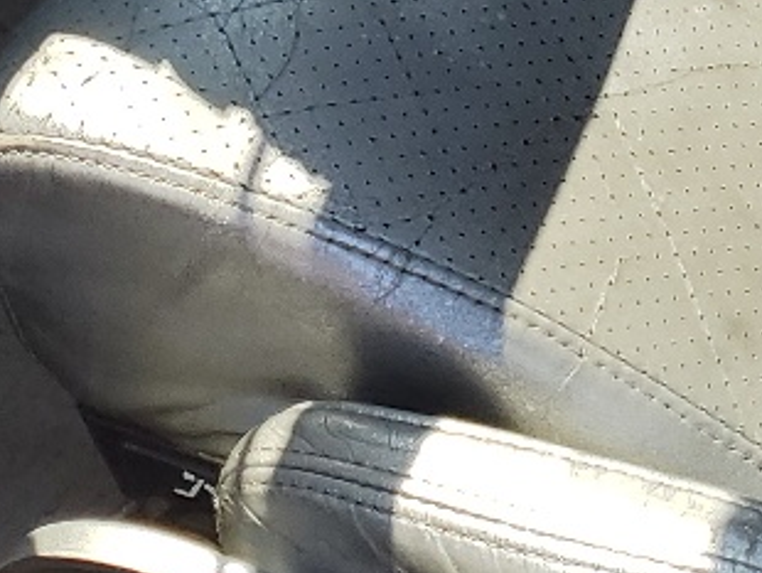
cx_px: 669
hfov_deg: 14.6
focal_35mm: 134
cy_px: -598
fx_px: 2952
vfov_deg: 10.2
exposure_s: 1/1000
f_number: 1.5
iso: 50
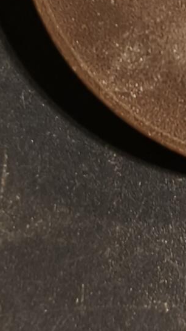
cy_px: 13
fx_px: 727
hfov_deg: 13.6
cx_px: 289
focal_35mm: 83
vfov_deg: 24.6
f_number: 2
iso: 250
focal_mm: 2.32
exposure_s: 1/73.1
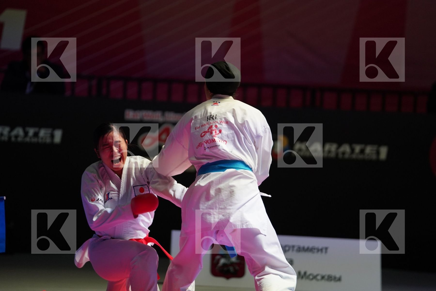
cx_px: 218
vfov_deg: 6.9
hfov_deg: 10.3
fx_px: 2422
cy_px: 146
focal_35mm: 200
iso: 2000
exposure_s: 1/1000
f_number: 2.8
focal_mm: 200
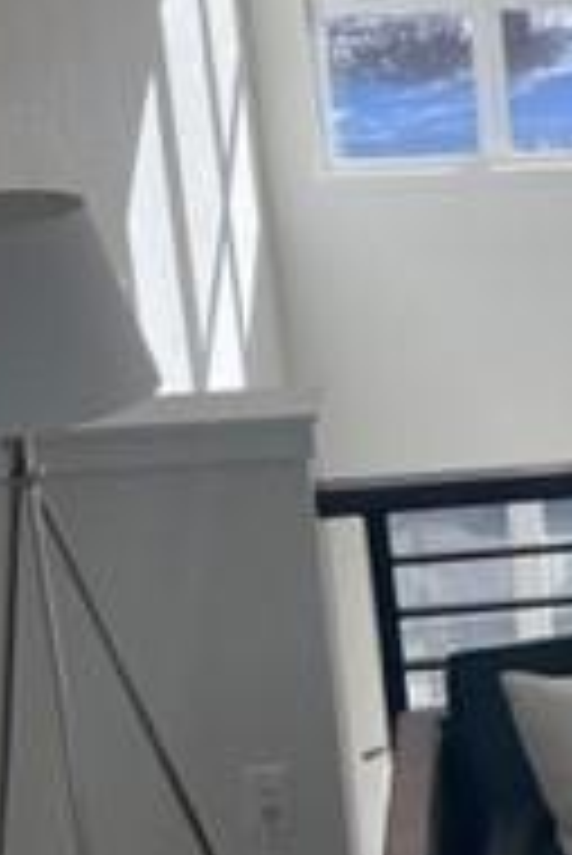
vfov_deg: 22.4
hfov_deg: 13.8
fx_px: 2165
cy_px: 423
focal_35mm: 91
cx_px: 946
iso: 32
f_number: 1.6
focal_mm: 5.1
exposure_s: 1/432
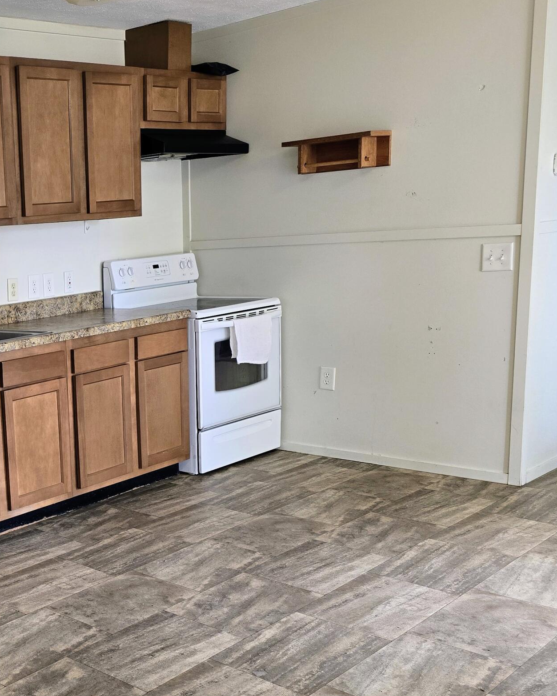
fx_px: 886
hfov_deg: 30.7
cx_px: -72
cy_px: 412
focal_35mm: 43
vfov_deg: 42.7
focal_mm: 6.3
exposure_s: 1/120
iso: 160
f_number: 1.7
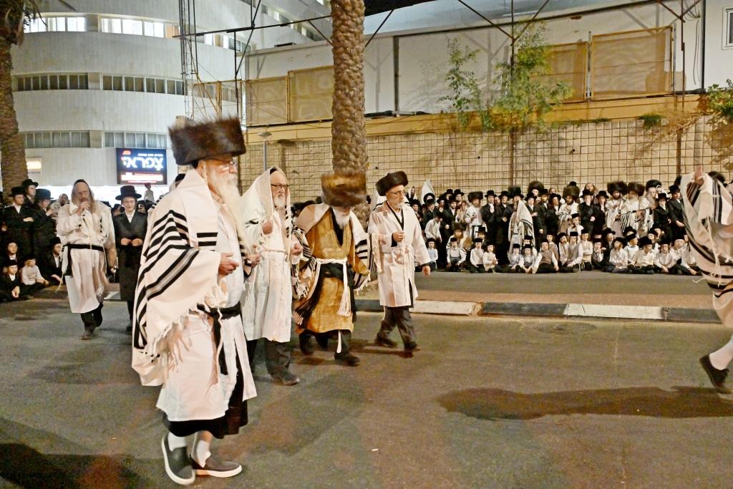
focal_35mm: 29
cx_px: 366
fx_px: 591
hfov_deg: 63.7
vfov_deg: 45.0
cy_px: 244
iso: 3200
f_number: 4
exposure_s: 1/125
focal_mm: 29
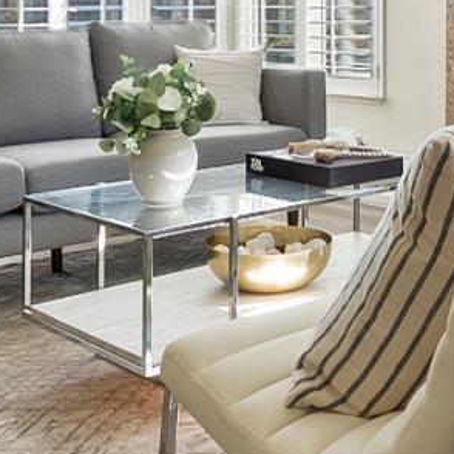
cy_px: 2
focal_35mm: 65
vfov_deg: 25.2
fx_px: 964
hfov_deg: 25.8
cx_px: 397
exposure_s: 1/6
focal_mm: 10
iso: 160
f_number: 9
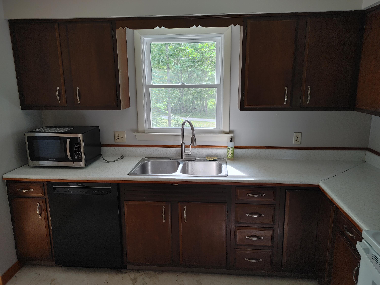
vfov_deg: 53.1
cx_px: 190
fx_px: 285
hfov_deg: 67.3
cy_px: 142
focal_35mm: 26
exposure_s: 1/60
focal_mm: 5.58
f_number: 1.8
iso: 50
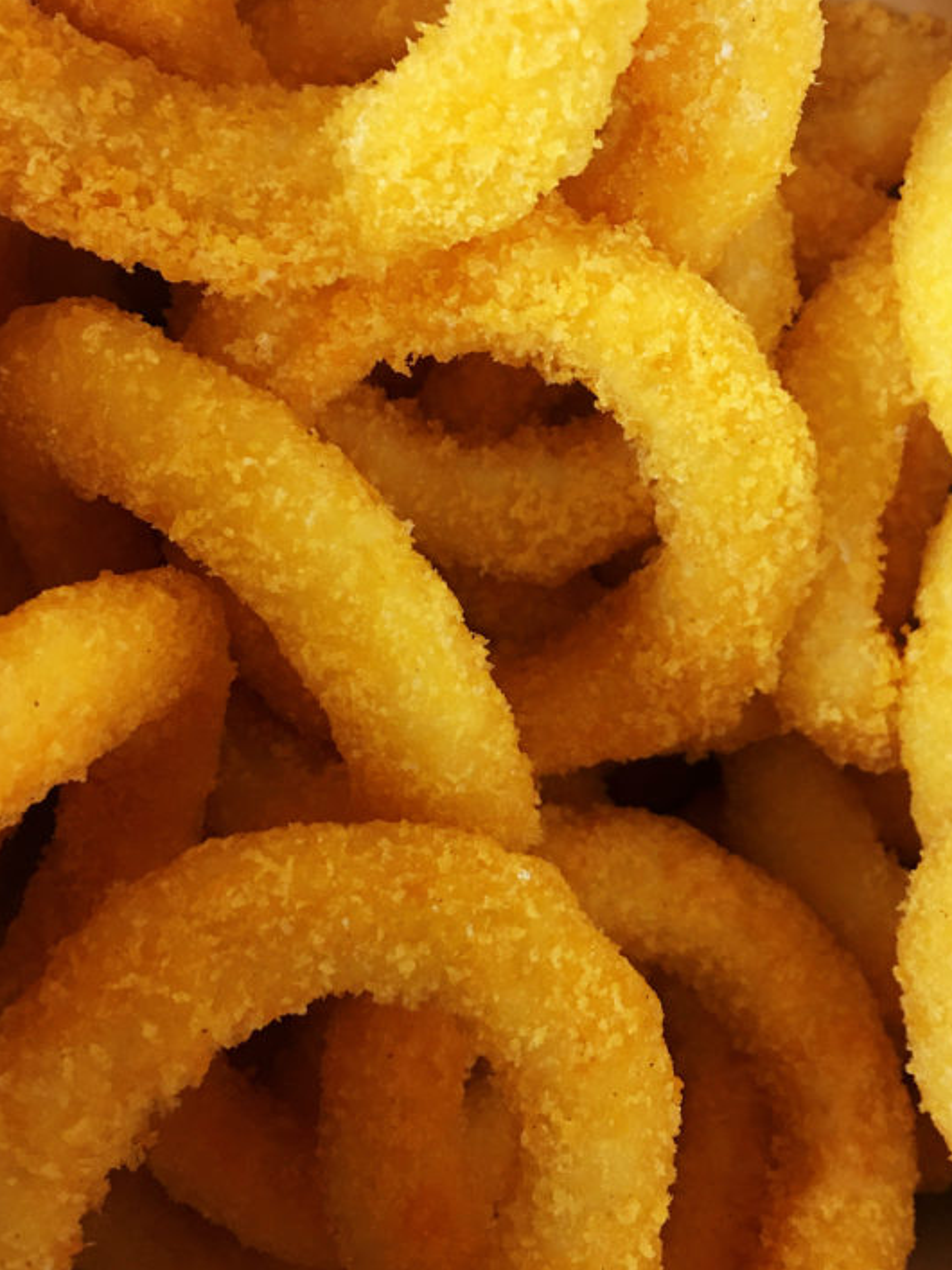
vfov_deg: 44.4
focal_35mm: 42
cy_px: 467
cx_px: 586
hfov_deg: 34.2
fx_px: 1541
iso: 80
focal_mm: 4.15
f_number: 2.2
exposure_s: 1/17
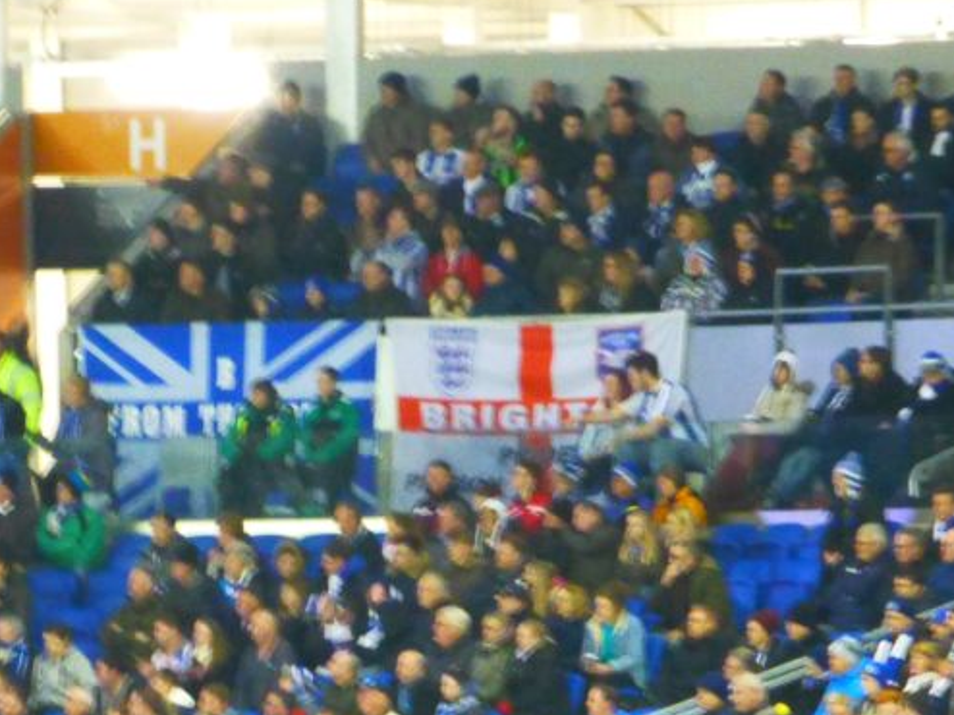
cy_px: 644
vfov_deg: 2.0
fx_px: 20880
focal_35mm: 758
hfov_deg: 2.6
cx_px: 166
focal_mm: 55.7
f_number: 5.9
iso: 800
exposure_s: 1/5
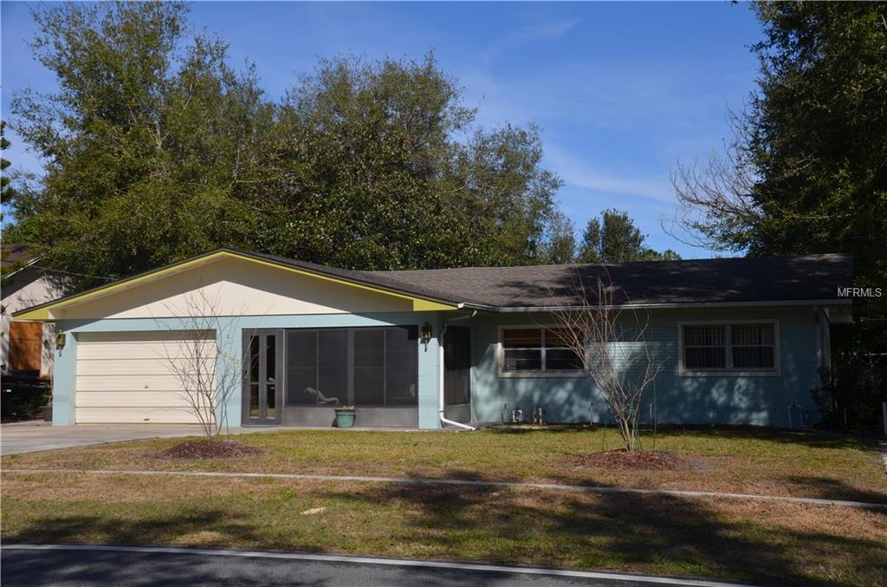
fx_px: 1180
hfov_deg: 41.2
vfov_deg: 27.9
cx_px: 444
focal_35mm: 48
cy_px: 294
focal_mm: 32
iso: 100
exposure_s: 1/200
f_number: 11
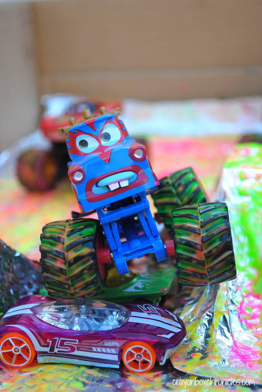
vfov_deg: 29.8
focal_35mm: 68
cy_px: 196
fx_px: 735
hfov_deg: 20.2
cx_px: 131
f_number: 5.3
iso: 200
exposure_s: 1/160
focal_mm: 45
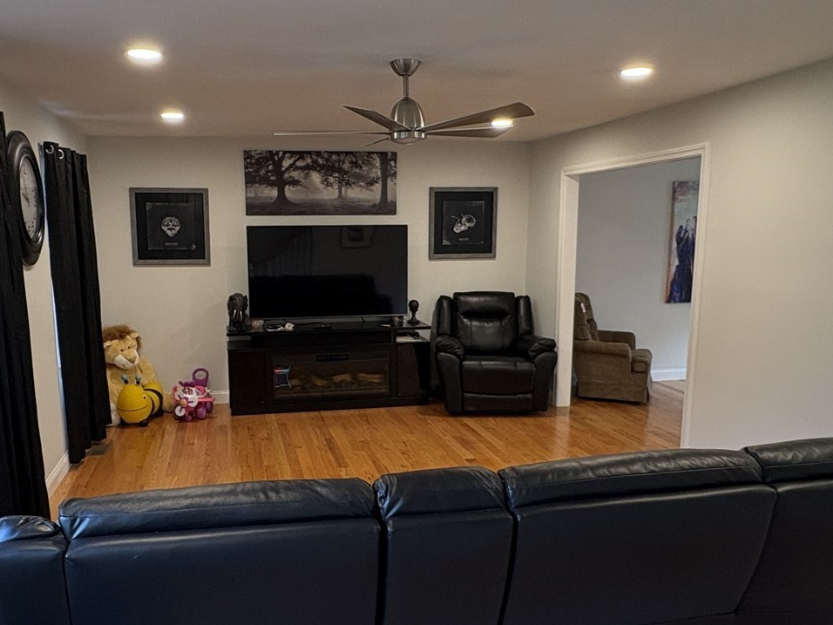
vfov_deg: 46.7
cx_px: 356
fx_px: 722
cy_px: 351
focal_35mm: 30
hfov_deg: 59.7
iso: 320
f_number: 2.2
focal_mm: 2.22
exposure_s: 1/60
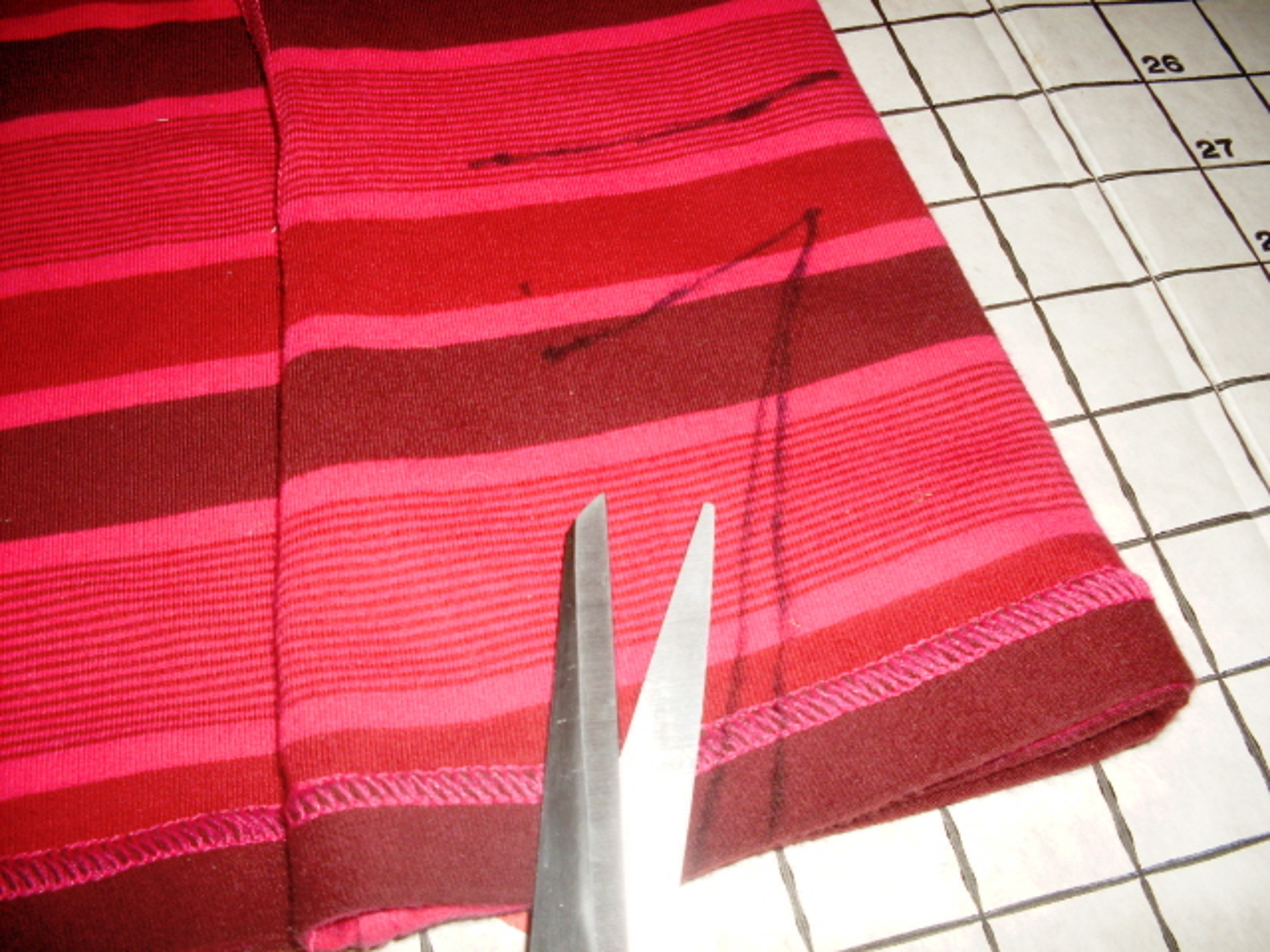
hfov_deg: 49.0
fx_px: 1394
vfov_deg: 37.7
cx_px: 635
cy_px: 476
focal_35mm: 38
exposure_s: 1/45
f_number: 2.8
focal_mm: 6.3
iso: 100
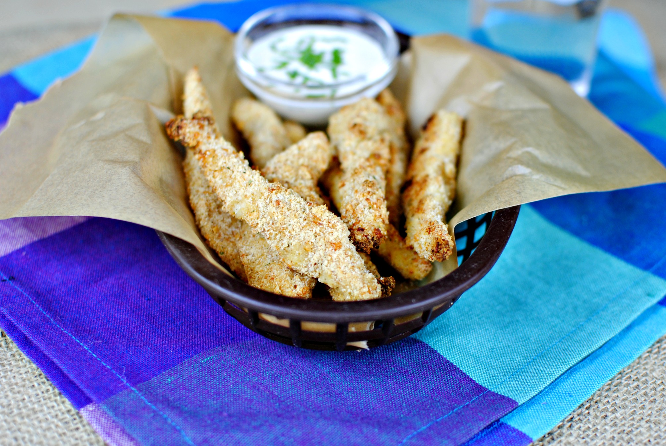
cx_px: 333
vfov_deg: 25.8
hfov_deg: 37.8
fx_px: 972
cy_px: 223
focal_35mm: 52
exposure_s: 1/200
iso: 200
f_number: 2.5
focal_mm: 35
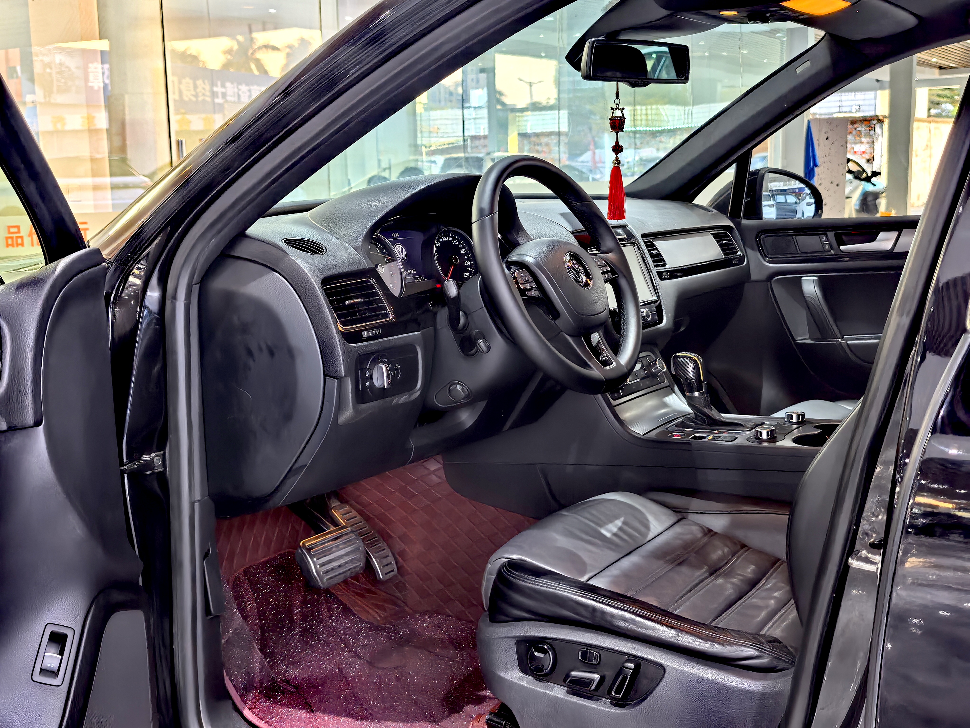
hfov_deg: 44.8
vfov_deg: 34.3
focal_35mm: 42
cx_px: 485
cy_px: 364
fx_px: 1177
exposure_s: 1/50
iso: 160
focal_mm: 6.98
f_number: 1.4
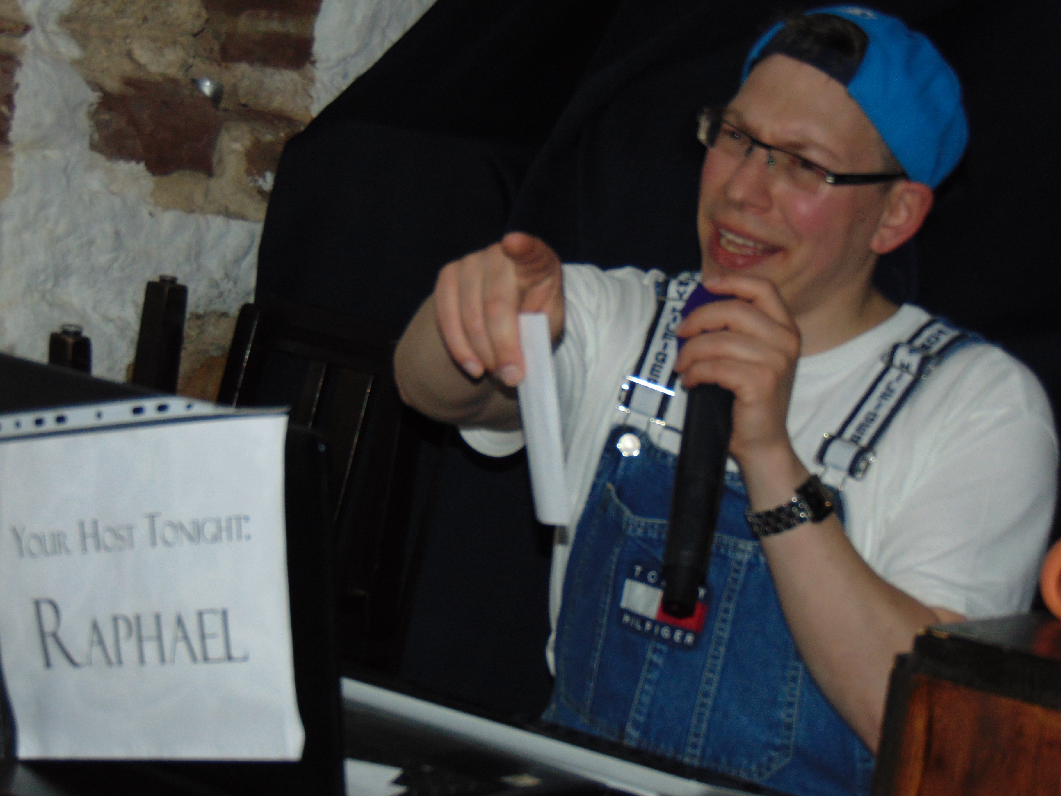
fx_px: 3310
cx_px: 530
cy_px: 398
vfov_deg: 13.7
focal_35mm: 108
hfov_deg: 18.2
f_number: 3.9
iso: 500
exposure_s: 1/60
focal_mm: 19.4
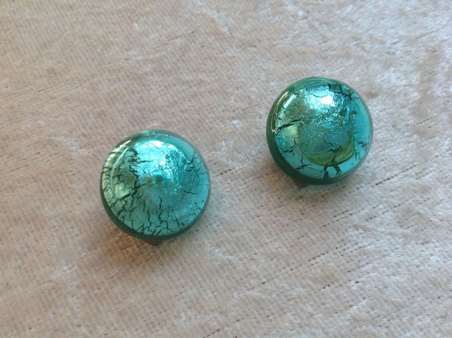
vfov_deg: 40.6
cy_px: 169
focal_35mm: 35
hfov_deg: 52.7
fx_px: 456
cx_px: 226
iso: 50
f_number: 2.4
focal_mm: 4.28
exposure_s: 1/139
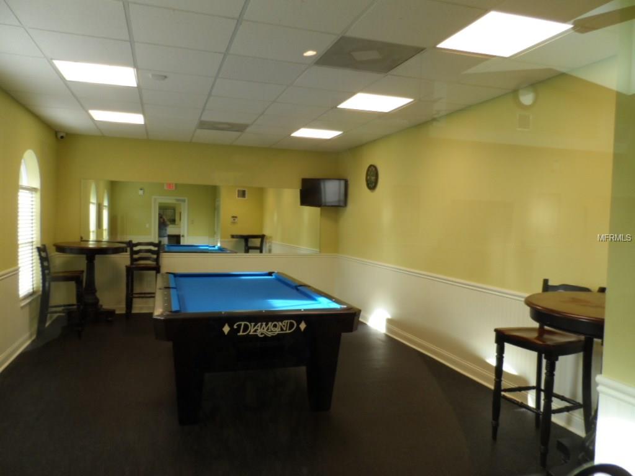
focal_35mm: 24
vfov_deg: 56.8
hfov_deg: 71.6
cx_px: 318
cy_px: 238
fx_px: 440
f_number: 3.2
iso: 80
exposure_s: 1/30
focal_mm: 4
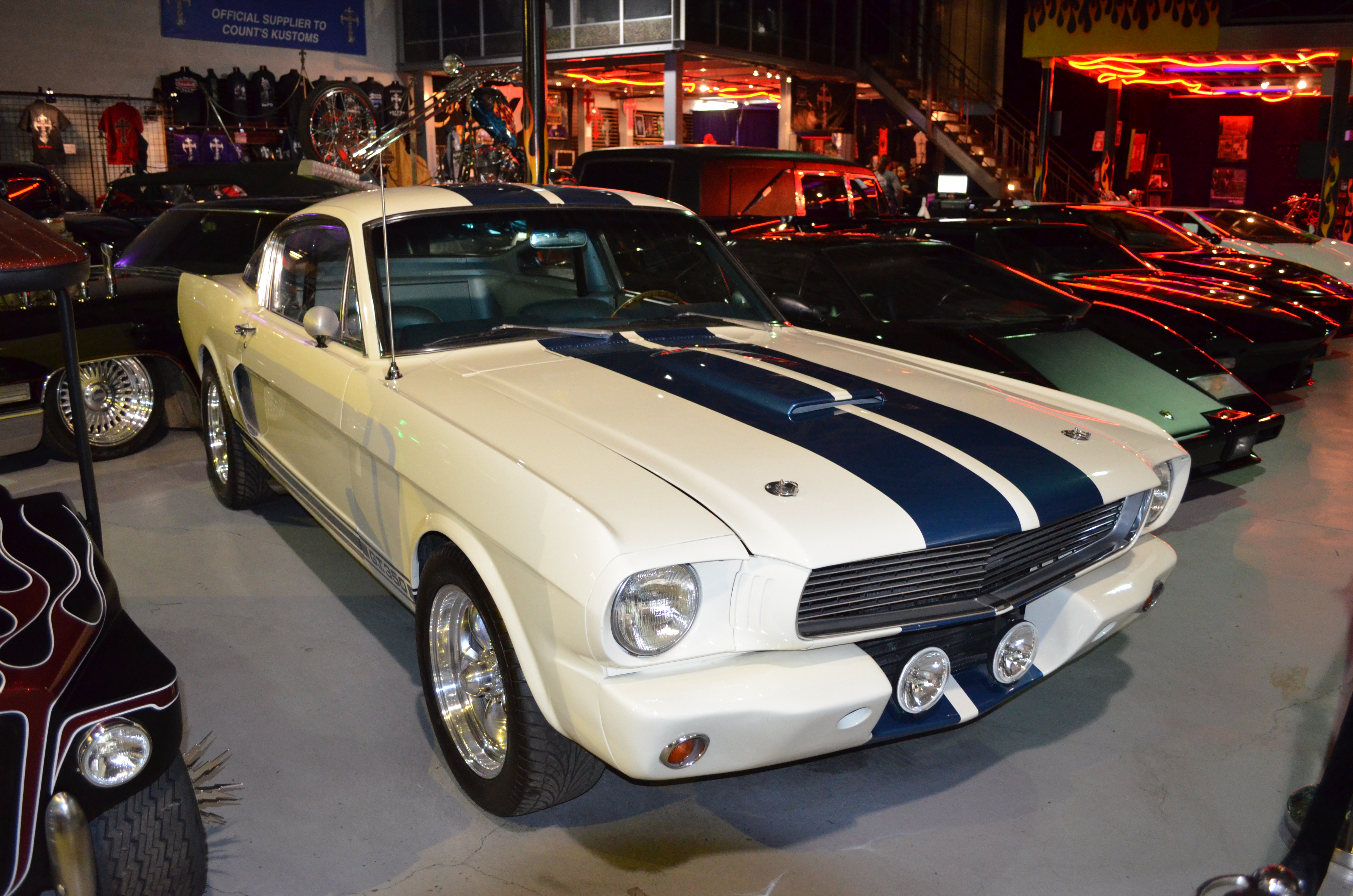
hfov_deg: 62.0
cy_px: 448
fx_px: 1125
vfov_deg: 43.4
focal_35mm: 30
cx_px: 676
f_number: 3.8
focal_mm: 20
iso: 2500
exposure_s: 1/60
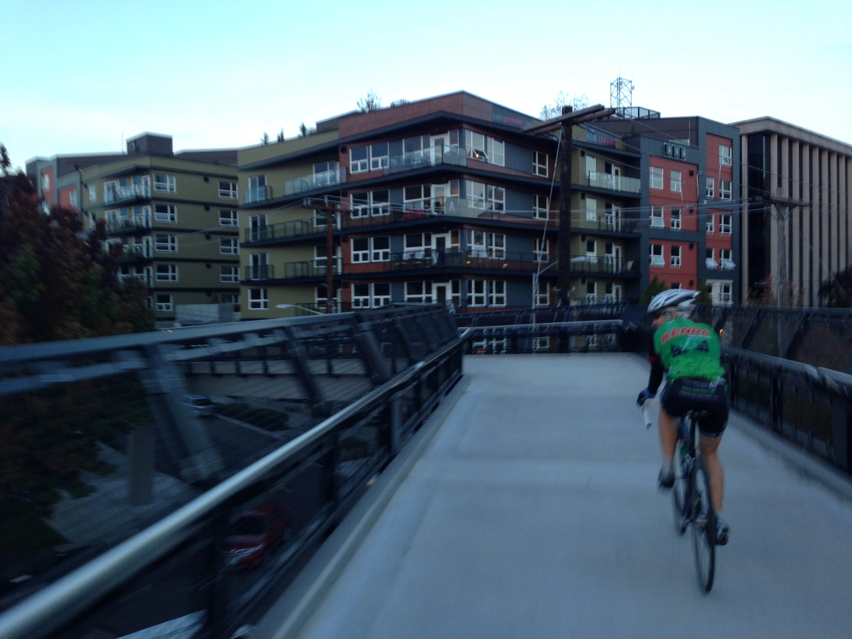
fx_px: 812
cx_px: 426
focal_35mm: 33
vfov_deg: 42.9
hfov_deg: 55.4
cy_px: 320
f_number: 2.4
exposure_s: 1/24
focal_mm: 4.12
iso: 50
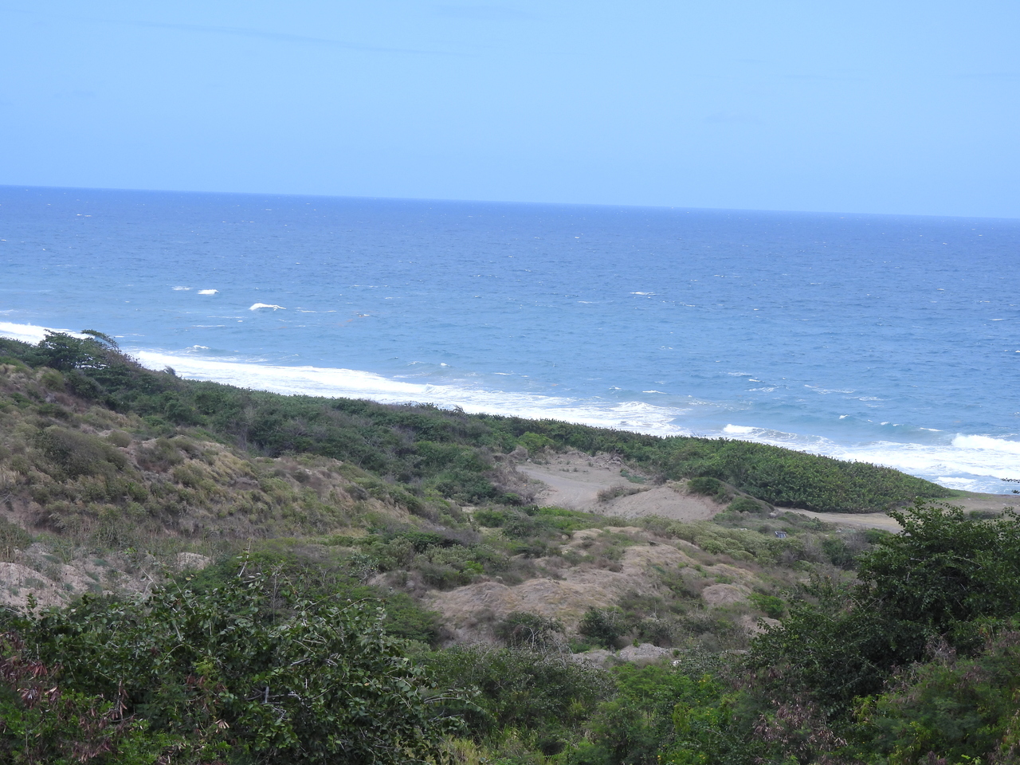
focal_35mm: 85
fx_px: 2505
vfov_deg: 17.4
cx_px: 510
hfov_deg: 23.0
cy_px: 382
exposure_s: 1/1000
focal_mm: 15.2
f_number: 4
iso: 100
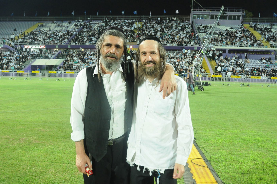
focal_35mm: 27
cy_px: 92
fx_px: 208
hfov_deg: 67.4
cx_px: 138
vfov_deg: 47.8
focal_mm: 18
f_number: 5
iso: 1000
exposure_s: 1/40
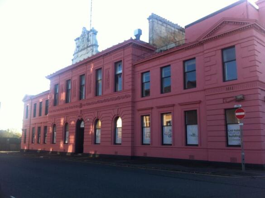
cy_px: 99
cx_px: 132
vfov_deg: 40.6
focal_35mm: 35
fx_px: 268
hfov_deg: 52.7
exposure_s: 1/230
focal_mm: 3.85
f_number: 2.8
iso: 80
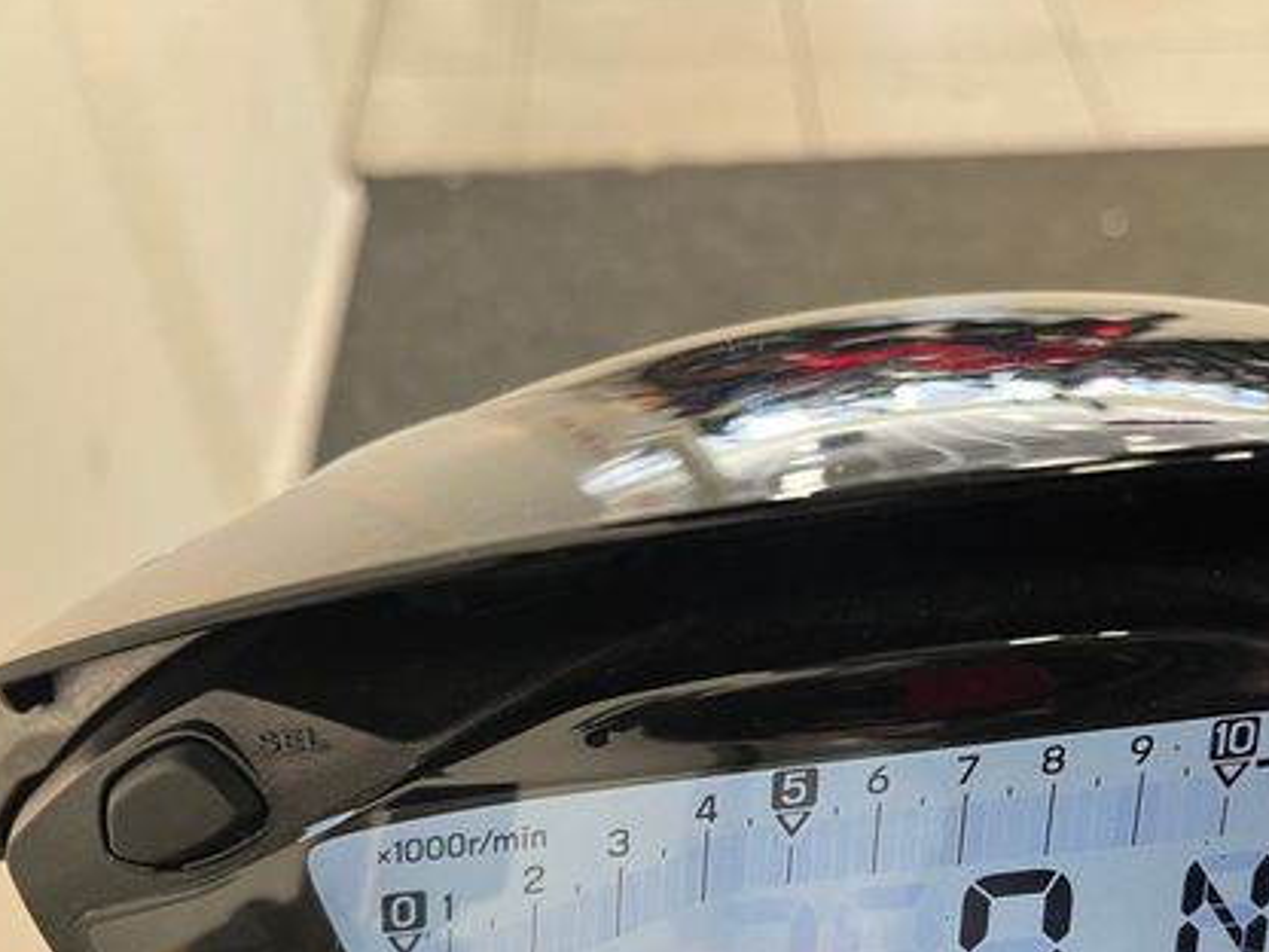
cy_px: 717
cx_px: 790
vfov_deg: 35.2
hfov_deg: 46.4
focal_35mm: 40
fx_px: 1466
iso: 200
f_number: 1.6
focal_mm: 5.1
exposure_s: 1/49
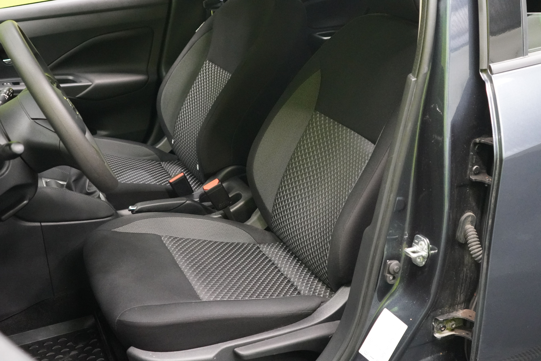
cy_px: 180
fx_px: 631
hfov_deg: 46.4
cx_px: 270
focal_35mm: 42
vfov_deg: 31.9
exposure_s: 1/40
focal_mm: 28
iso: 6400
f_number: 3.5
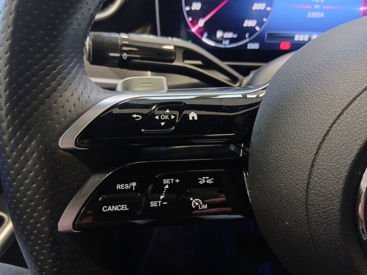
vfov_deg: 53.1
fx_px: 276
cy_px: 138
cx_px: 184
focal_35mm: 26
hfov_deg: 67.3
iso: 640
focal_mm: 3.98
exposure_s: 1/20
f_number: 1.8
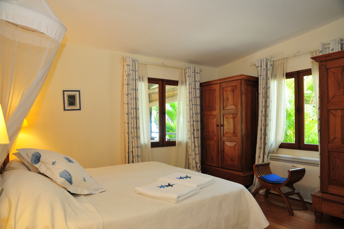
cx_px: 172
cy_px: 114
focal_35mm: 24
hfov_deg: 73.8
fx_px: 229
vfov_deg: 53.0
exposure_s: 1/4
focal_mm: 16
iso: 200
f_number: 6.3
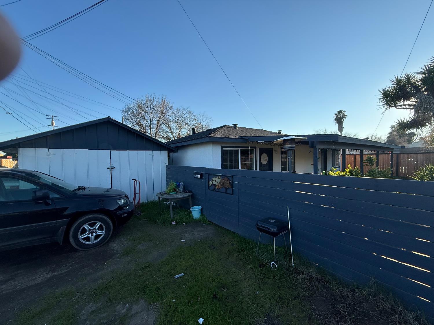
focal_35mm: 14
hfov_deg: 102.1
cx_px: 217
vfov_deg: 85.7
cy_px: 162
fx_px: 176
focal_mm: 2.22
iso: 64
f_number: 2.2
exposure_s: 1/1167
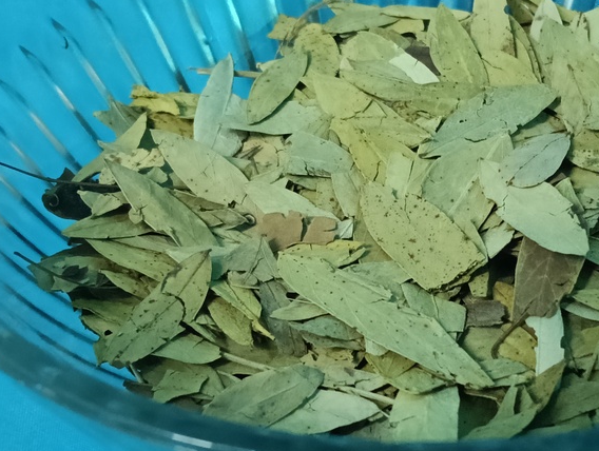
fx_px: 988
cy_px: 256
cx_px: 451
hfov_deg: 33.1
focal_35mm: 57
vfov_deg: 25.7
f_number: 1.8
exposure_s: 1/14.3
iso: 1250
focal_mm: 3.98
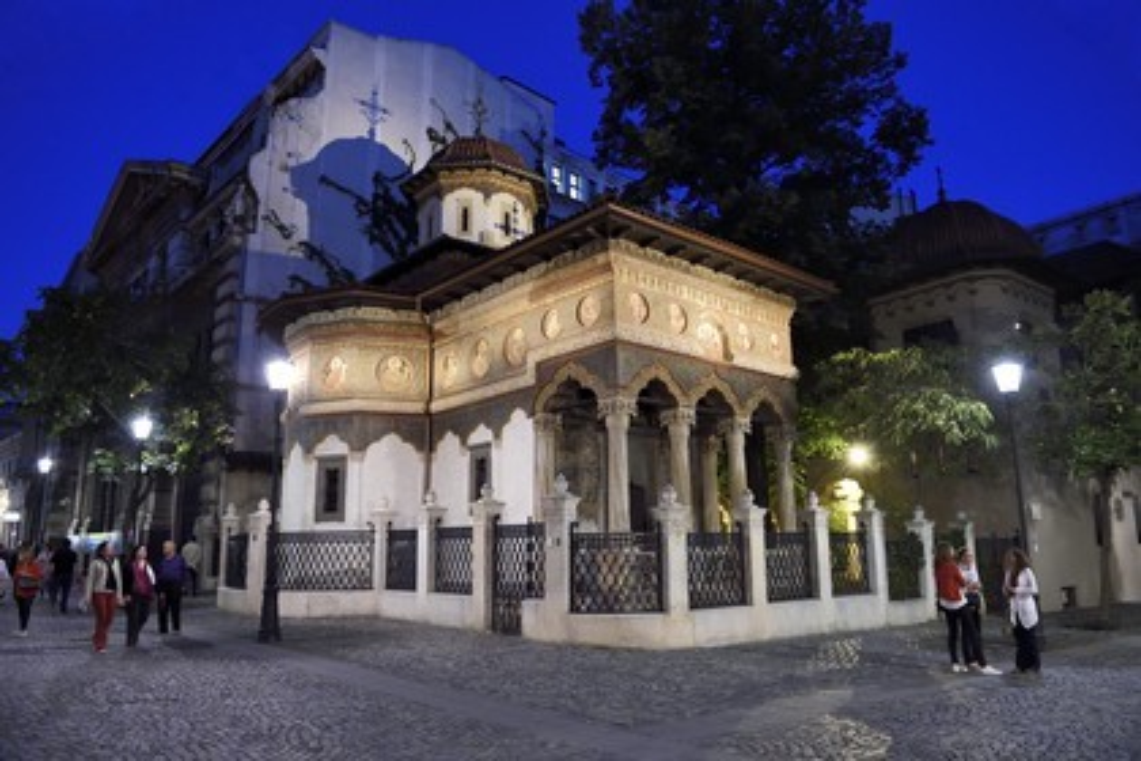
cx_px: 570
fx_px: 761
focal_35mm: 24
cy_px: 380
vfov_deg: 53.1
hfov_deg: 73.7
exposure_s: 1/20
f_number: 4.5
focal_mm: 24
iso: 3200
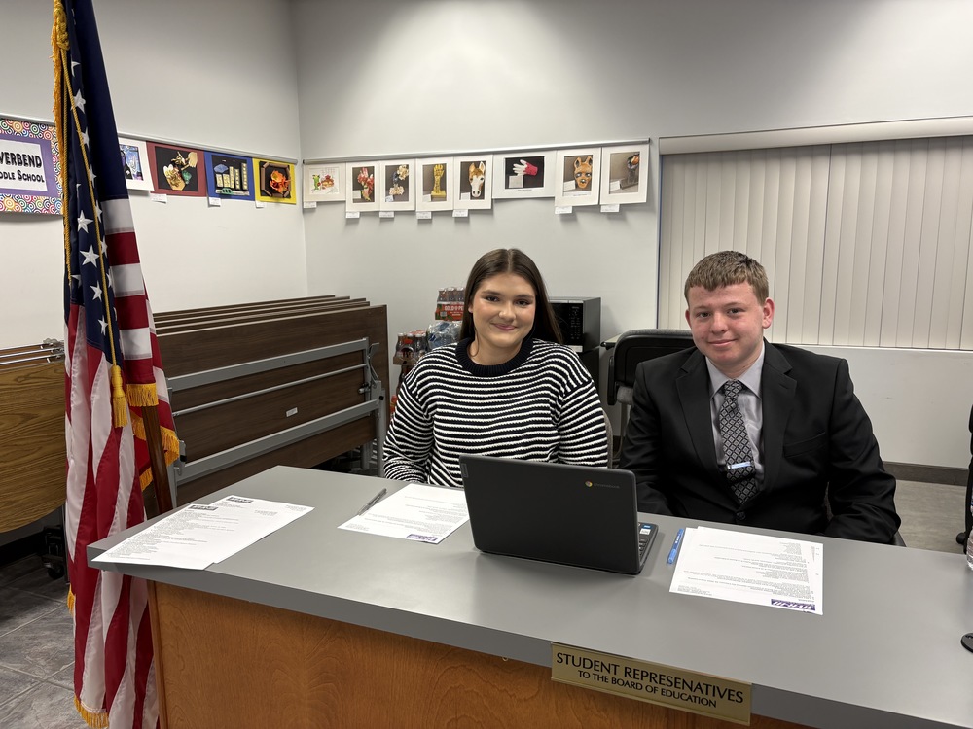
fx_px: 731
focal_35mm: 26
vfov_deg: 53.1
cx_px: 486
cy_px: 364
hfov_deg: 67.3
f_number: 1.6
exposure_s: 1/60
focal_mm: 5.96
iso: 80
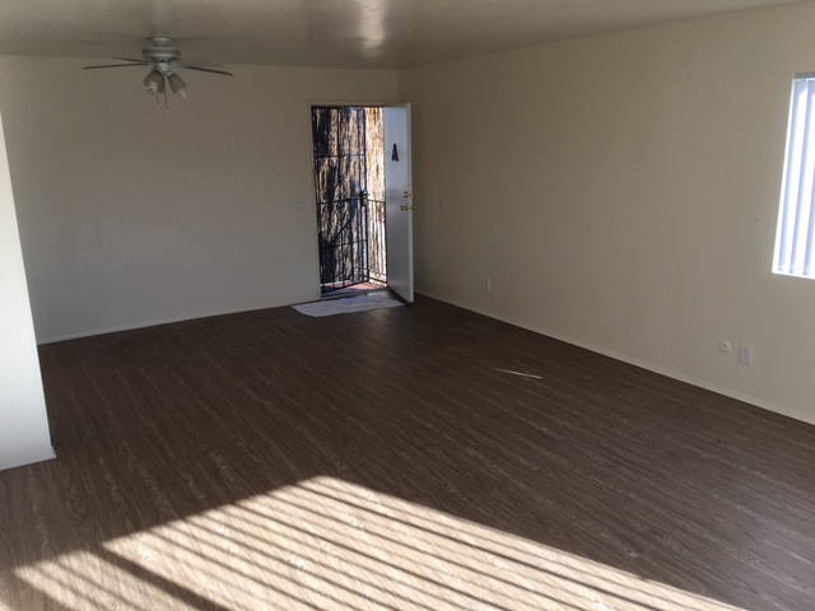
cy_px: 306
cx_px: 408
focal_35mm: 29
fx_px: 683
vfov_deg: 48.2
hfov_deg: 61.7
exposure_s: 1/273
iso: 25
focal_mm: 4.15
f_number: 2.2
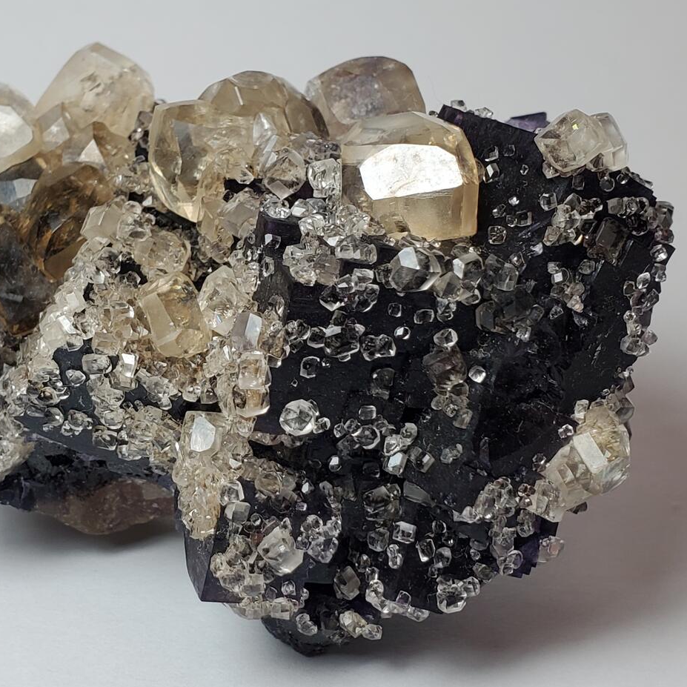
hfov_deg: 51.8
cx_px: 242
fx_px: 696
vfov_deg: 52.5
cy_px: 346
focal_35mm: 31
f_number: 2.4
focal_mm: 4.3
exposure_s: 1/120
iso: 64
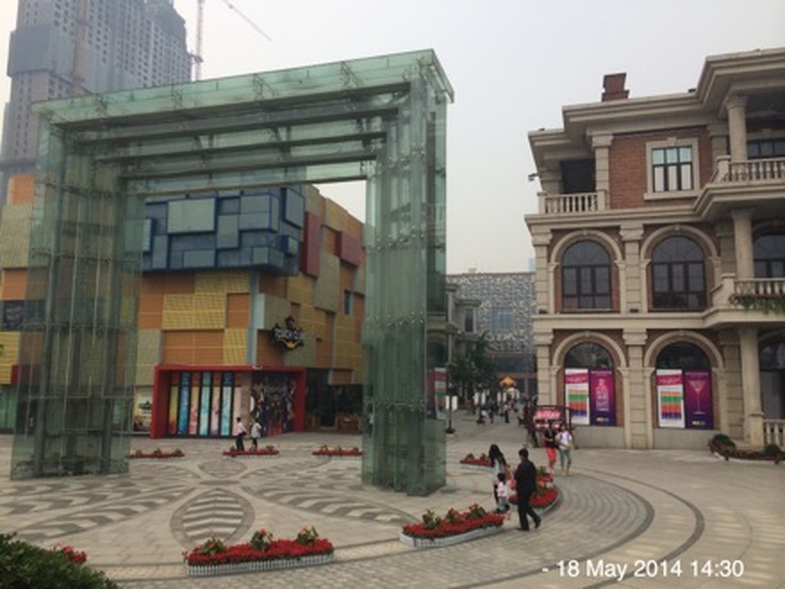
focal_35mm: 30
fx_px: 680
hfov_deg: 60.0
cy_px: 294
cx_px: 392
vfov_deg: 46.8
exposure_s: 1/1325
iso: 32
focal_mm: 4.12
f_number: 2.2
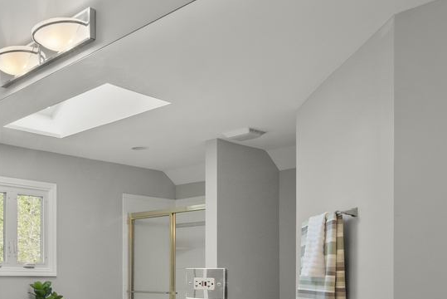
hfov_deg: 41.1
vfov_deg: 30.4
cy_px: 275
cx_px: 11
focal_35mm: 42
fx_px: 522
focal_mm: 14
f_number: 11
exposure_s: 1/15
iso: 640
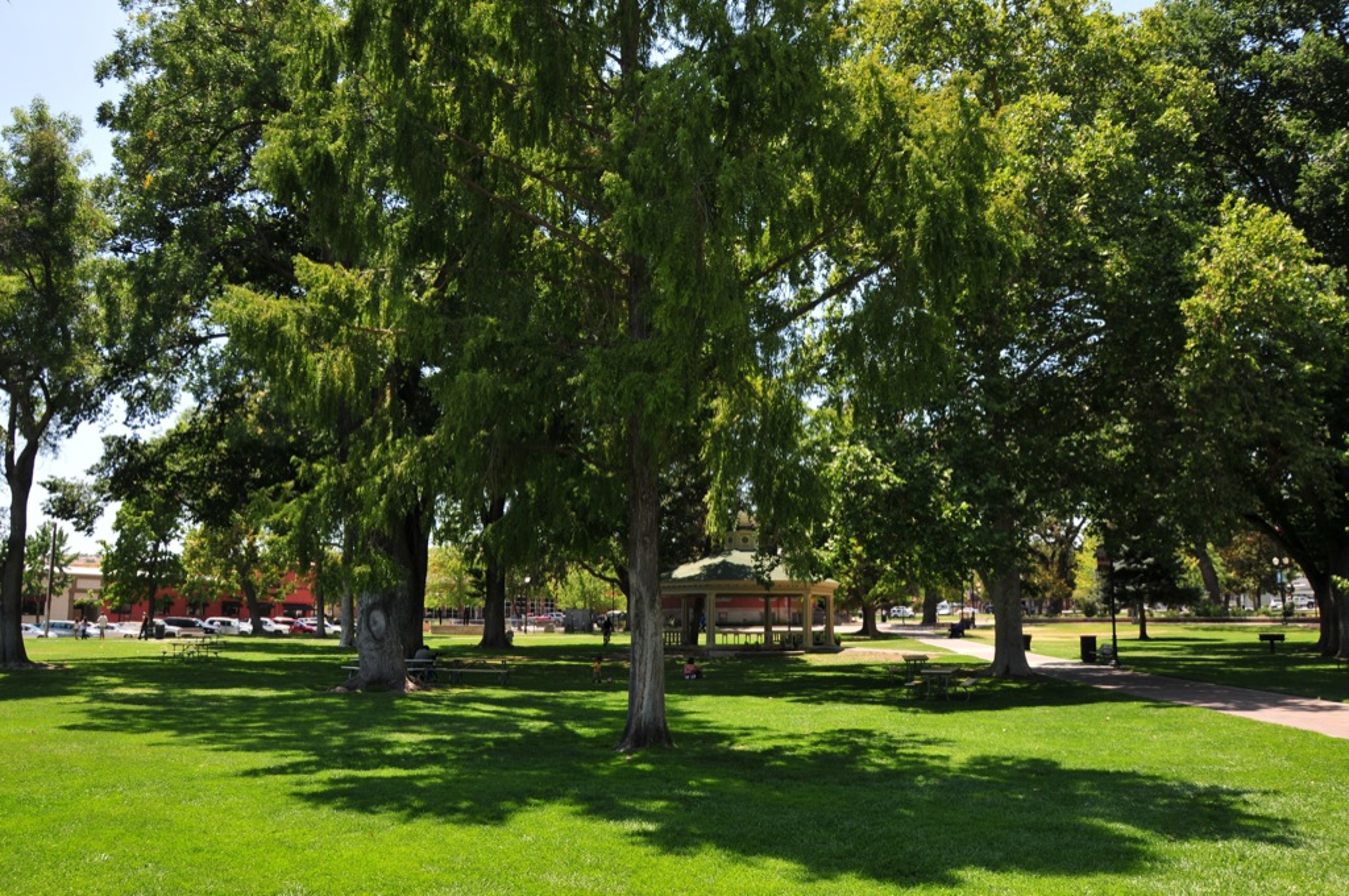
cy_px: 448
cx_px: 674
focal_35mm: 27
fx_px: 1010
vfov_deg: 47.8
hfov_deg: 67.4
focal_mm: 18
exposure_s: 1/250
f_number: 8
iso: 200
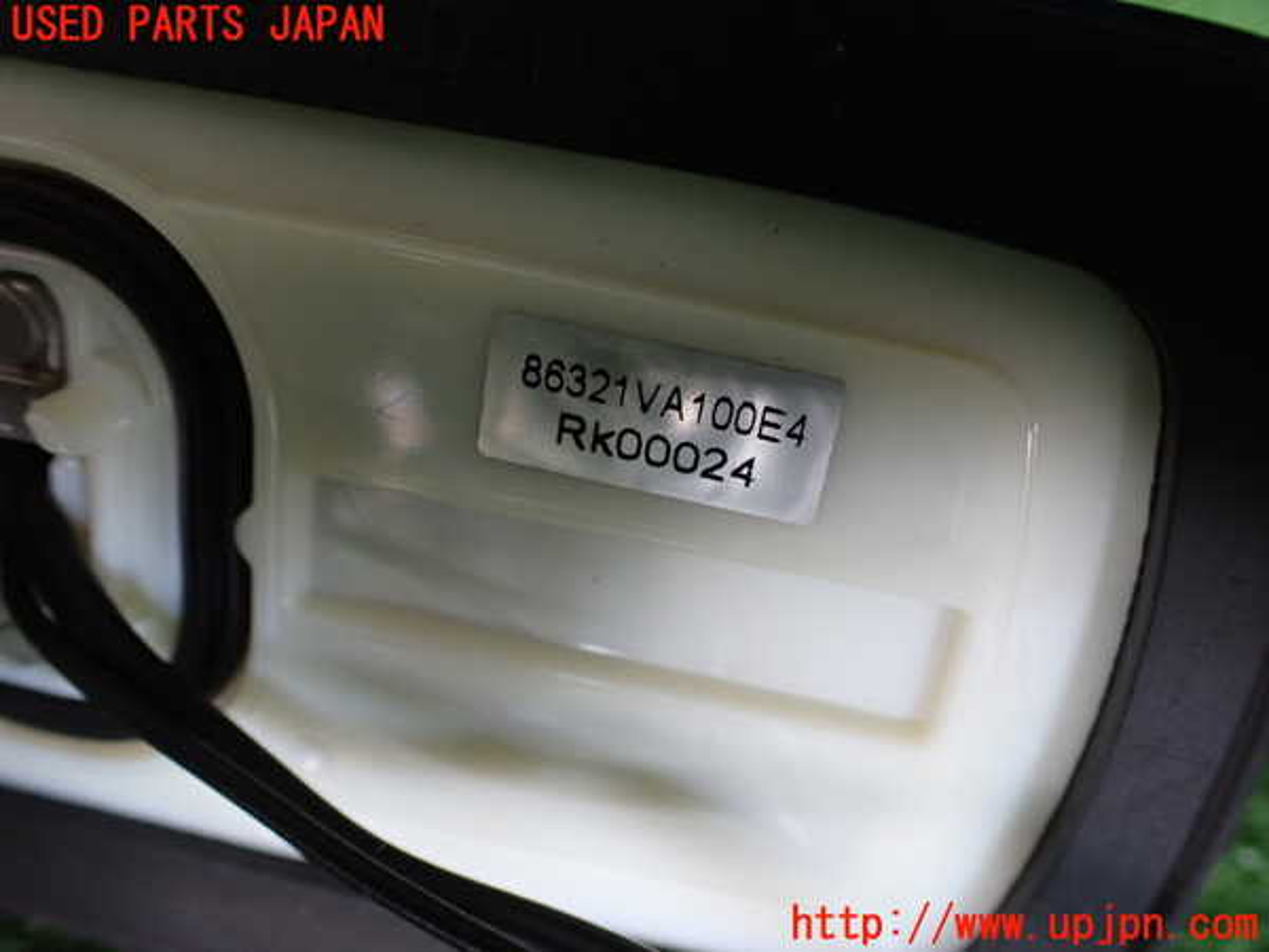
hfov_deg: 60.0
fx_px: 1100
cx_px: 634
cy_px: 476
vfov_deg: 46.8
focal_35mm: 30
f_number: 2.3
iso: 320
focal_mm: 5.4
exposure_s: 1/125
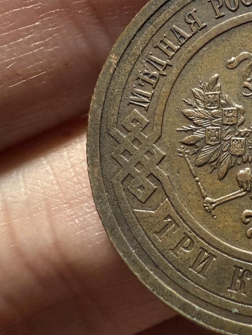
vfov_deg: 34.1
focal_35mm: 56
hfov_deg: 24.6
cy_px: 116
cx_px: 268
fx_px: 543
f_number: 2.2
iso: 400
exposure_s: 1/68
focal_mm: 2.22
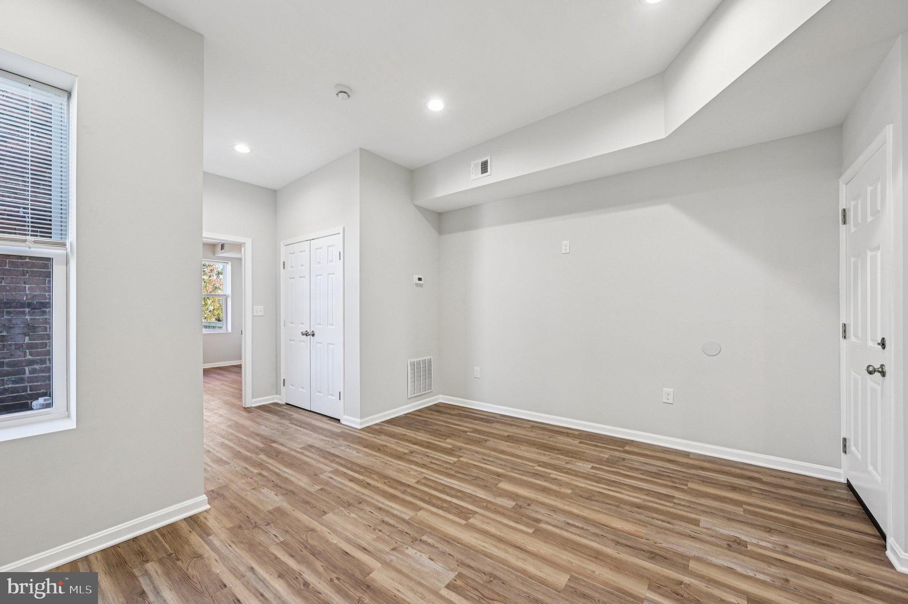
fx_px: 353
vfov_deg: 81.1
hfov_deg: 104.3
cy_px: 302
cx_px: 454
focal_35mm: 14
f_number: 8
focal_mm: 14
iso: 360
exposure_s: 1/15
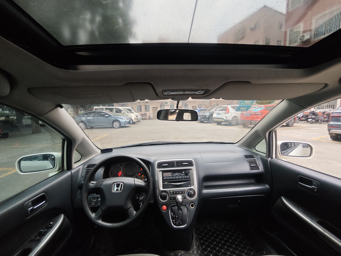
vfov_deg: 81.7
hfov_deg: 98.2
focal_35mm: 15
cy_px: 128
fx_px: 148
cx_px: 170
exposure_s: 1/50
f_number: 2.2
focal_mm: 1.91
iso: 160
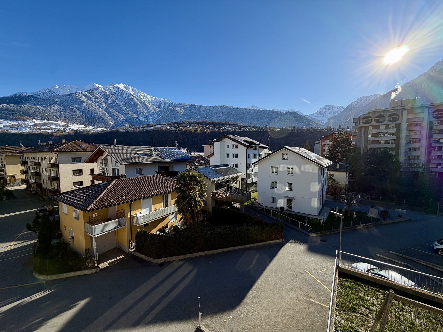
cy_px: 166
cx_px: 222
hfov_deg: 102.1
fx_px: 179
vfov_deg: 85.7
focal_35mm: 14
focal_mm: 2.22
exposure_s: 1/901
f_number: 2.2
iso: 20
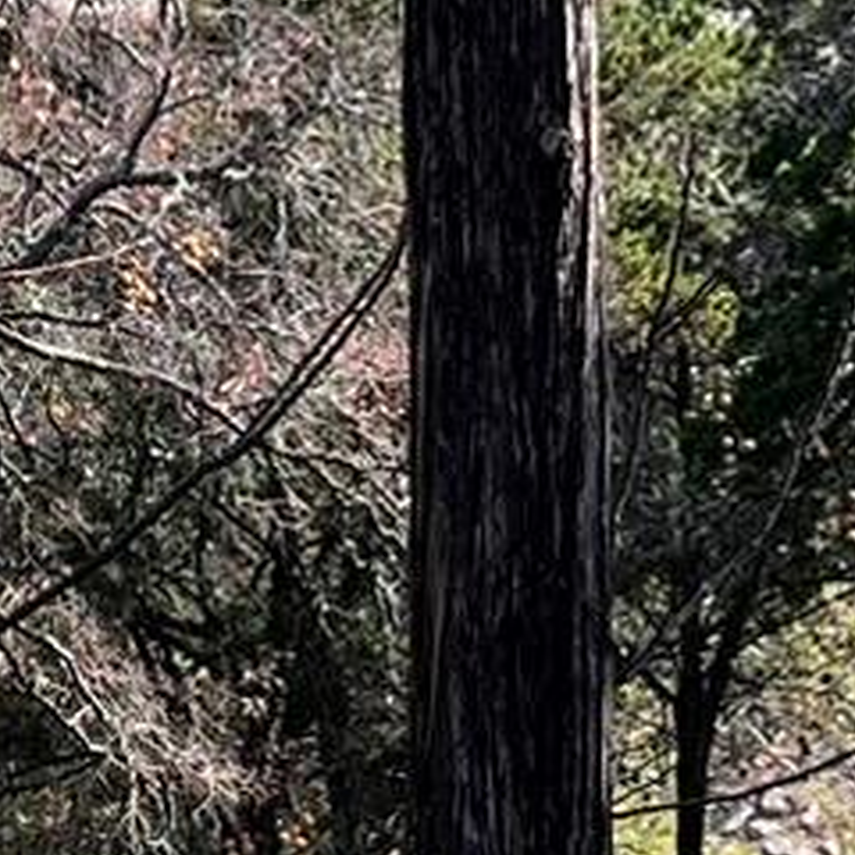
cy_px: 787
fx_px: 5477
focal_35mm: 196
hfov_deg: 8.9
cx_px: 78
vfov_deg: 8.9
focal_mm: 5.7
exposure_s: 1/607
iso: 50
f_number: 1.5
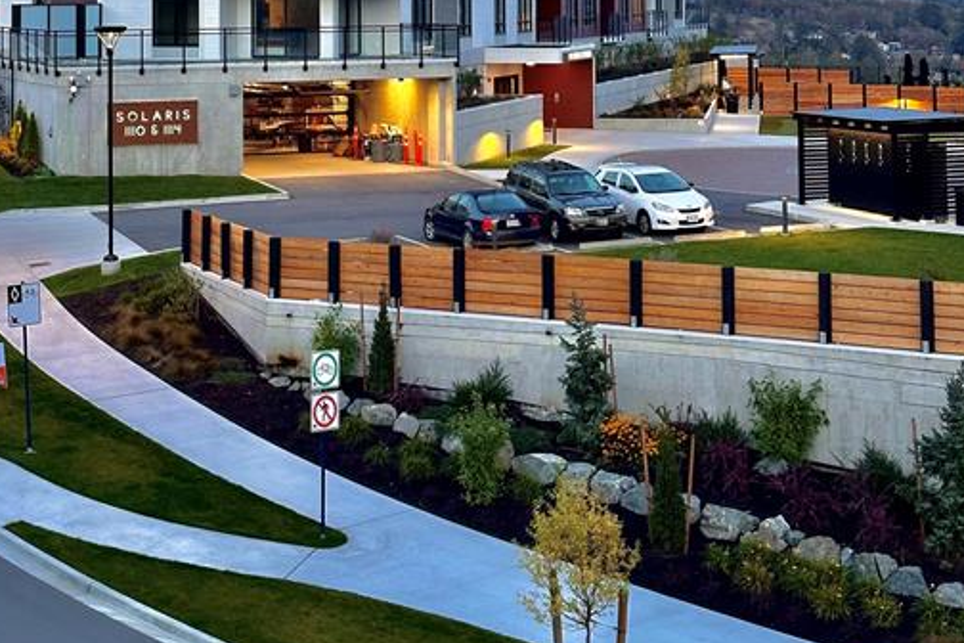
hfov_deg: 26.6
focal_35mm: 76
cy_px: -8
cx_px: 434
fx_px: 2035
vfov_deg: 17.5
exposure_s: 1/60
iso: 200
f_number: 1.78
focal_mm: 6.86
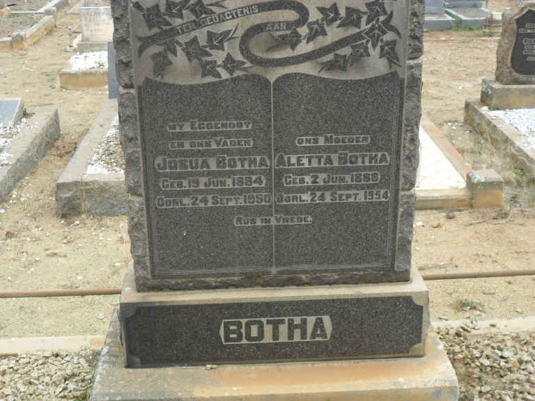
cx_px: 268
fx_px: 804
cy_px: 200
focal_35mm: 52
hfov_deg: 36.8
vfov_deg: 28.0
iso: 100
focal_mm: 9.3
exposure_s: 1/125
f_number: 5
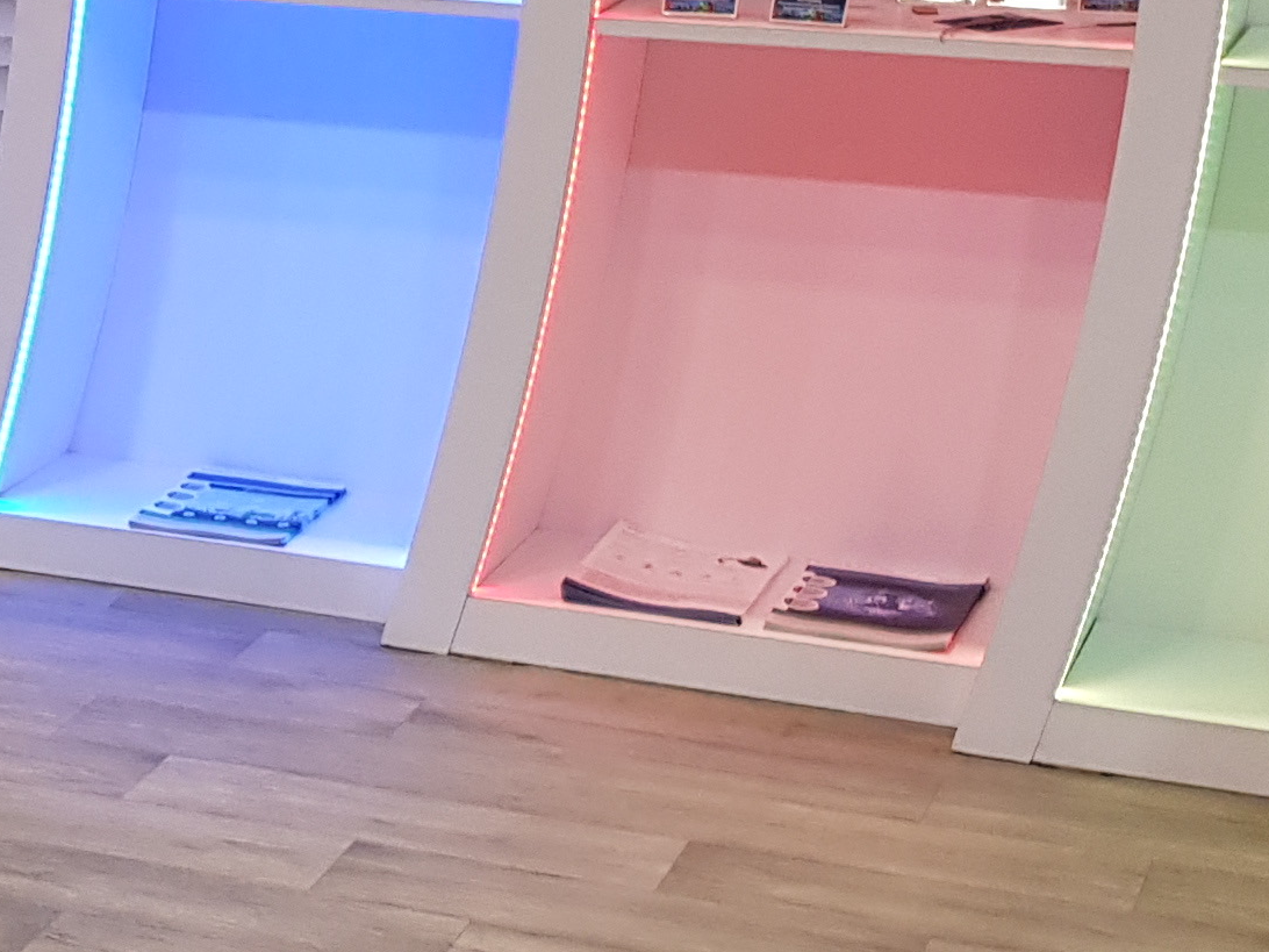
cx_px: -146
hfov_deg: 19.5
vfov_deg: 15.1
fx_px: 3519
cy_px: -64
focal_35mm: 96
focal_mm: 4.3
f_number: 1.7
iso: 125
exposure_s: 1/60
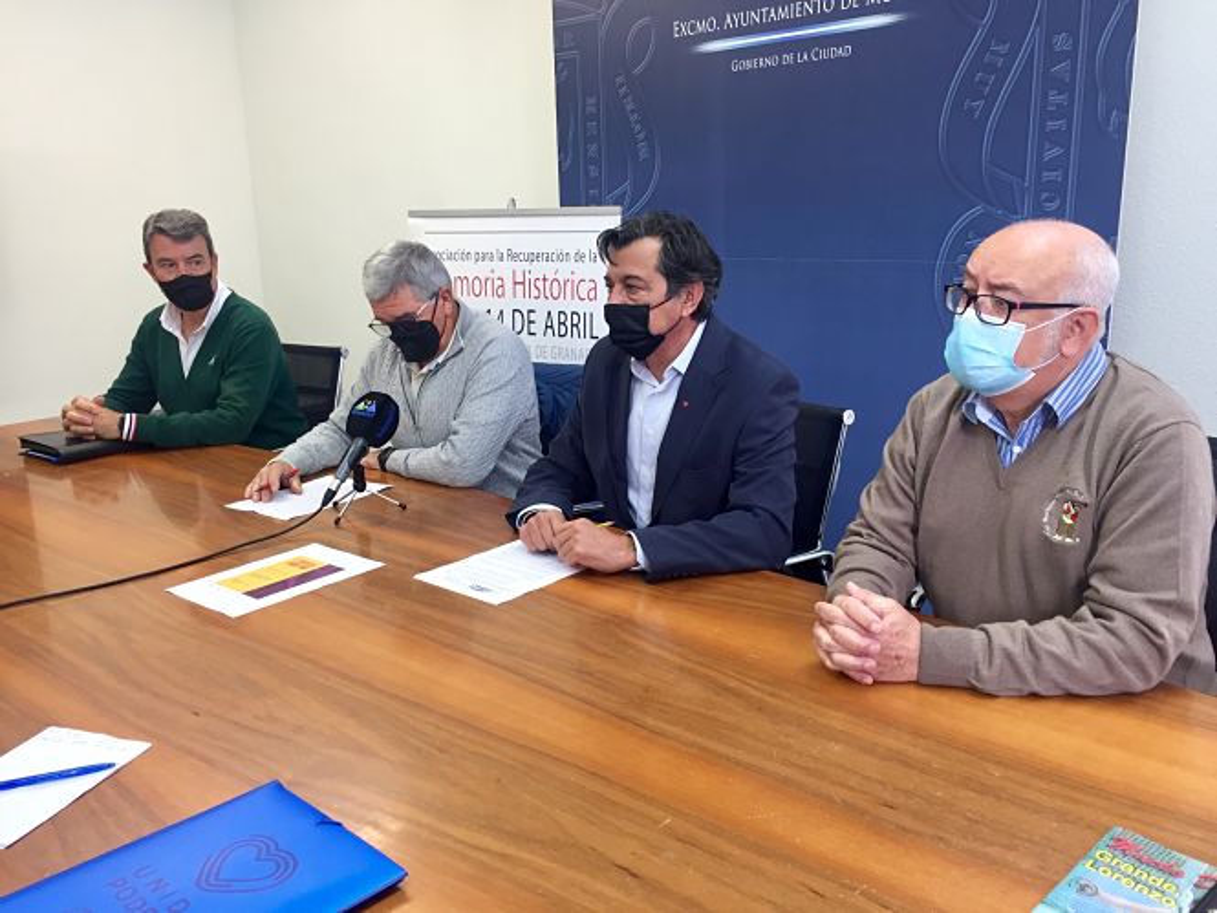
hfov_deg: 61.7
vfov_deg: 48.2
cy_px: 456
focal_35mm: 29
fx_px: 1020
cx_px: 608
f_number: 2.2
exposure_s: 1/33
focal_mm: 4.15
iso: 32
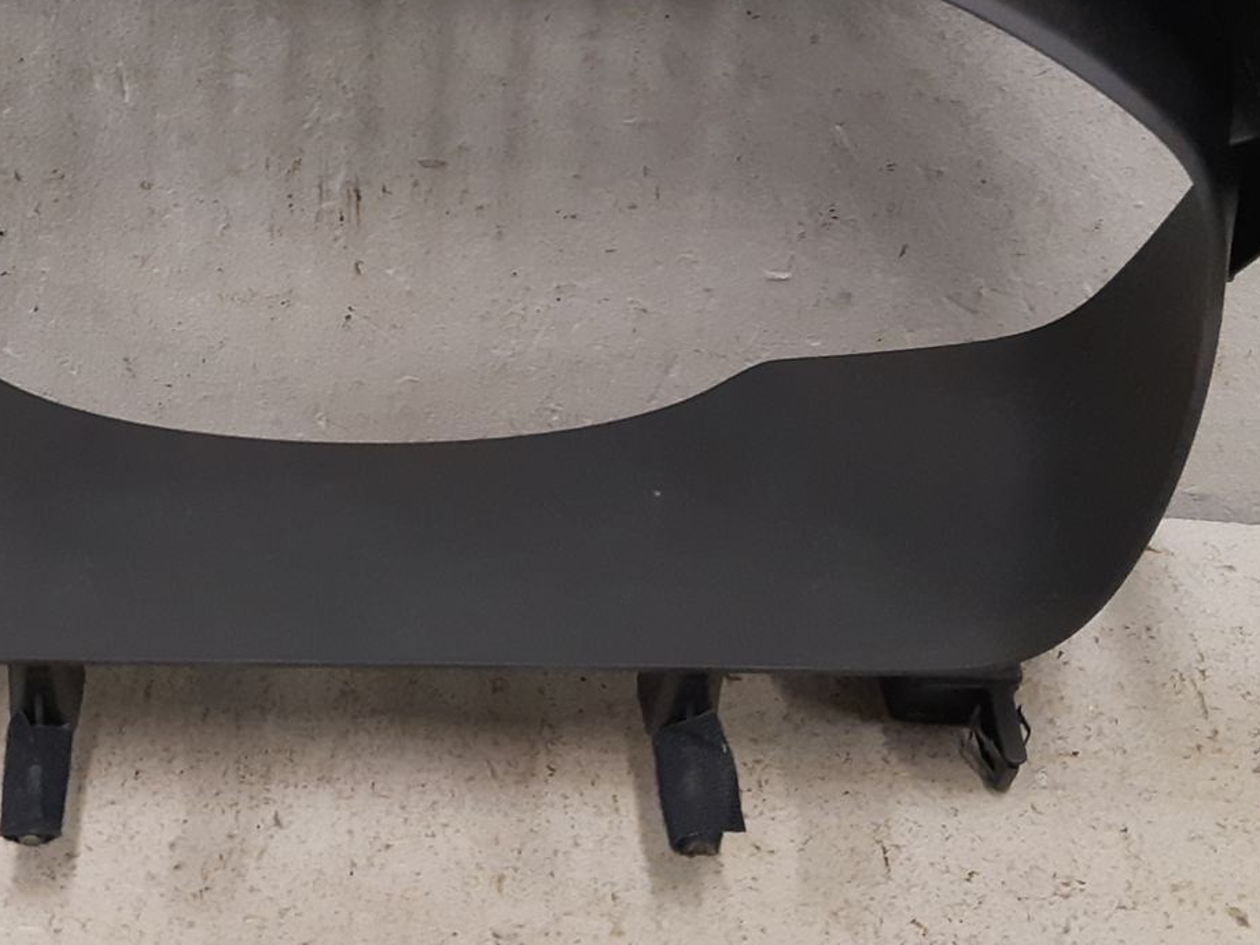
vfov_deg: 24.9
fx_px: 2112
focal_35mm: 58
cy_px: 199
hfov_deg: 32.3
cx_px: 247
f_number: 1.7
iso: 250
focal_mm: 3.93
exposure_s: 1/50
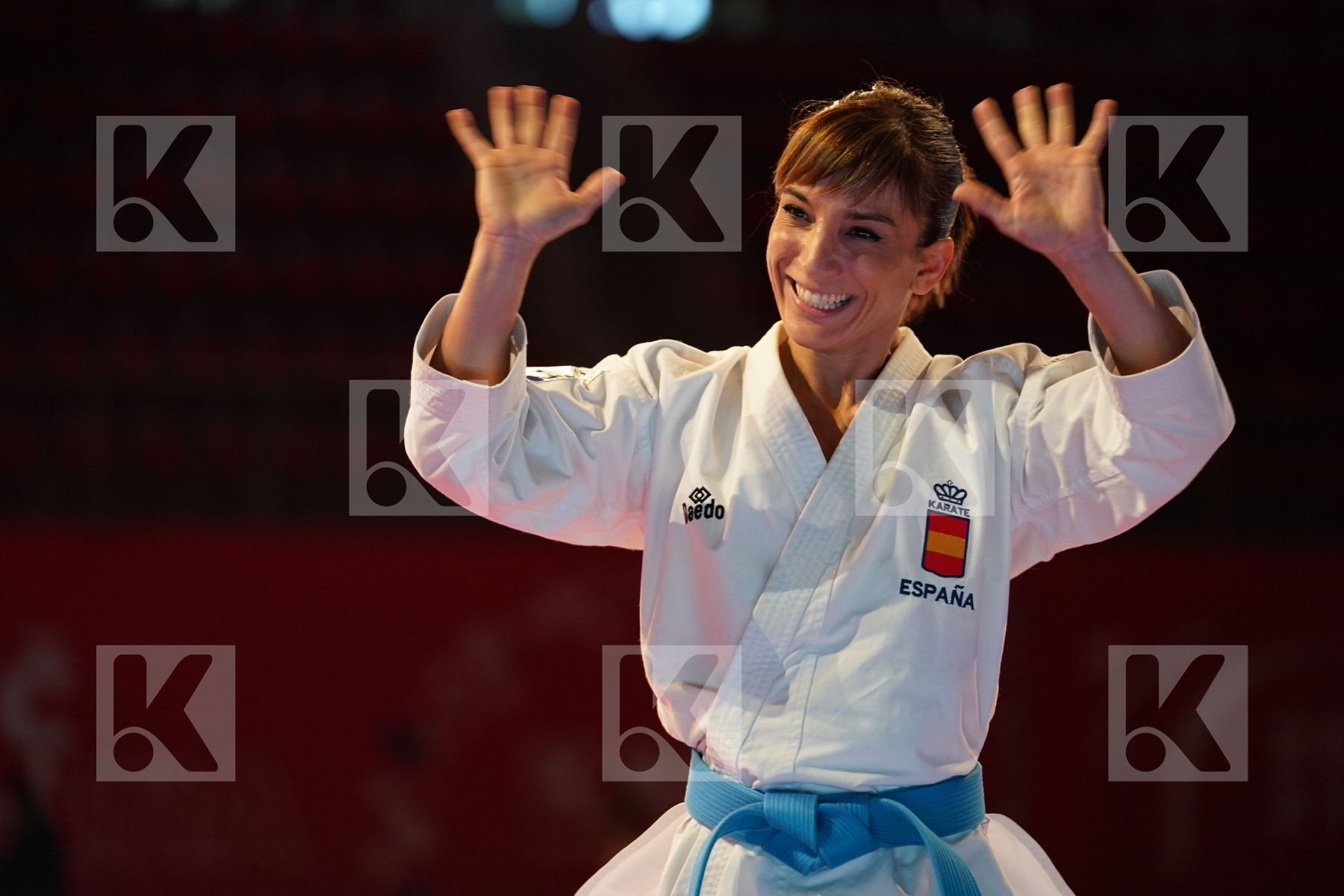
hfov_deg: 13.6
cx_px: 672
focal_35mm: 151
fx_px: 5637
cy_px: 448
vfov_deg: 9.1
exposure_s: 1/250
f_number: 2.8
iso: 3200
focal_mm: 151
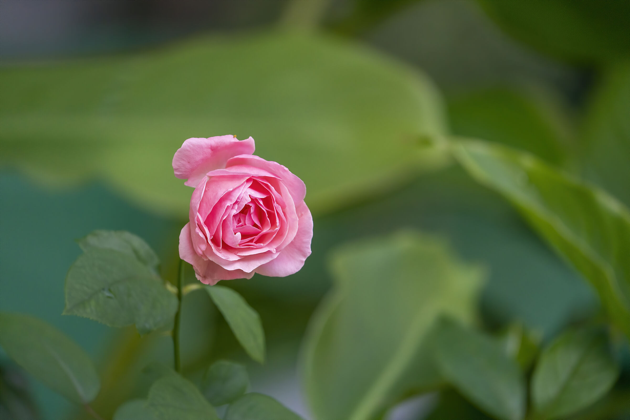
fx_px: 10079
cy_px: 210
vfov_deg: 2.4
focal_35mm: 576
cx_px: 315
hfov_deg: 3.6
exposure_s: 1/1000
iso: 3200
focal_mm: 576
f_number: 6.3
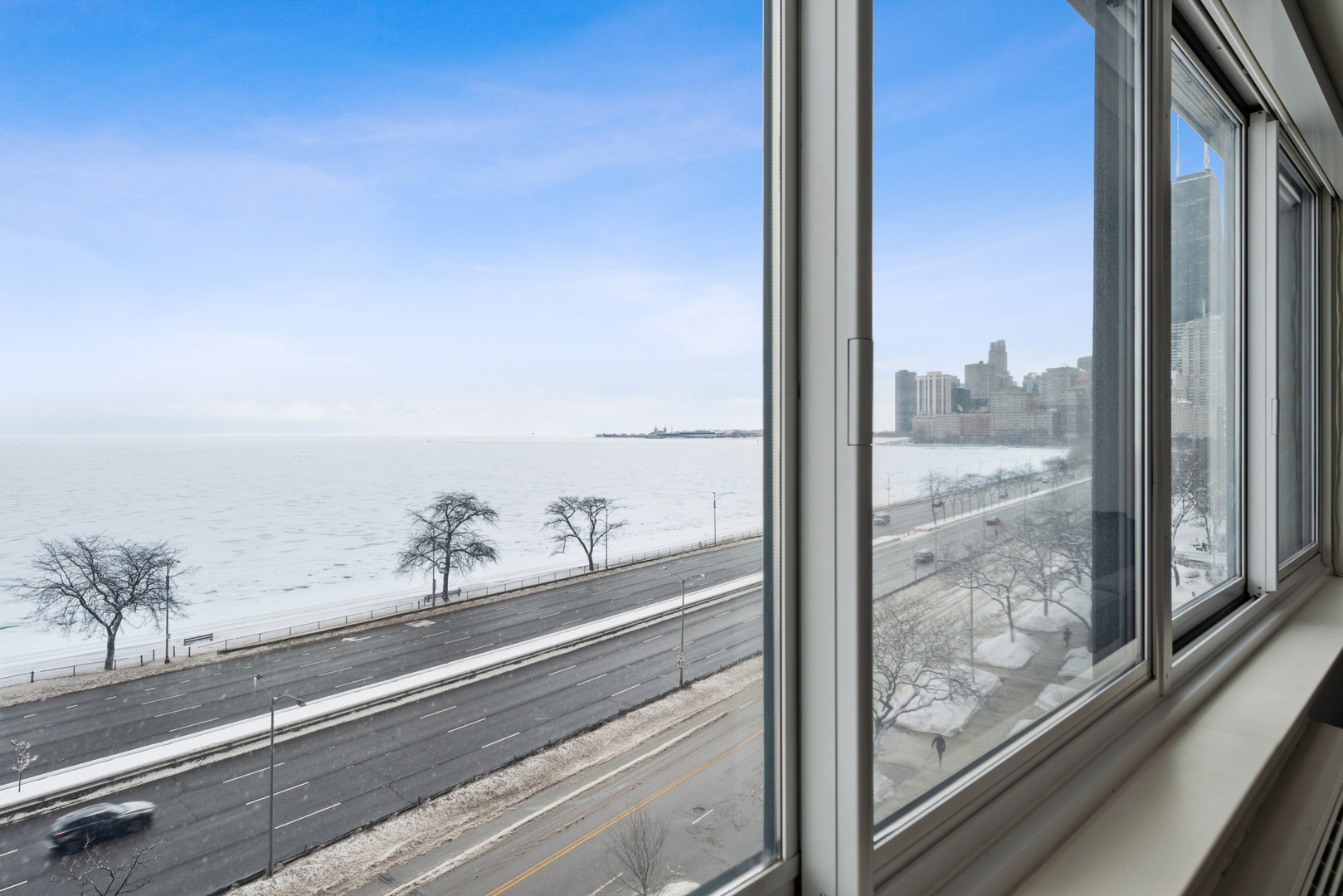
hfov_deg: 84.0
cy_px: 448
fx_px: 746
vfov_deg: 62.0
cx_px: 672
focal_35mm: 20
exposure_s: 1/80
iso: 100
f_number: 11
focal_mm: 20
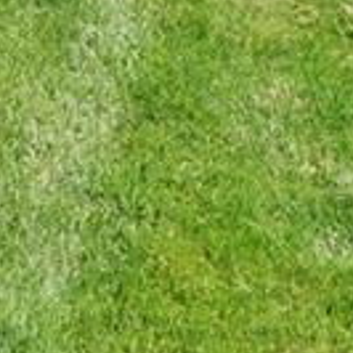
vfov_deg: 13.9
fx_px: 1234
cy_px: -341
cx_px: 210
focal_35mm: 107
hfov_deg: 16.3
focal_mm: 14
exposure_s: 1/160
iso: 400
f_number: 10
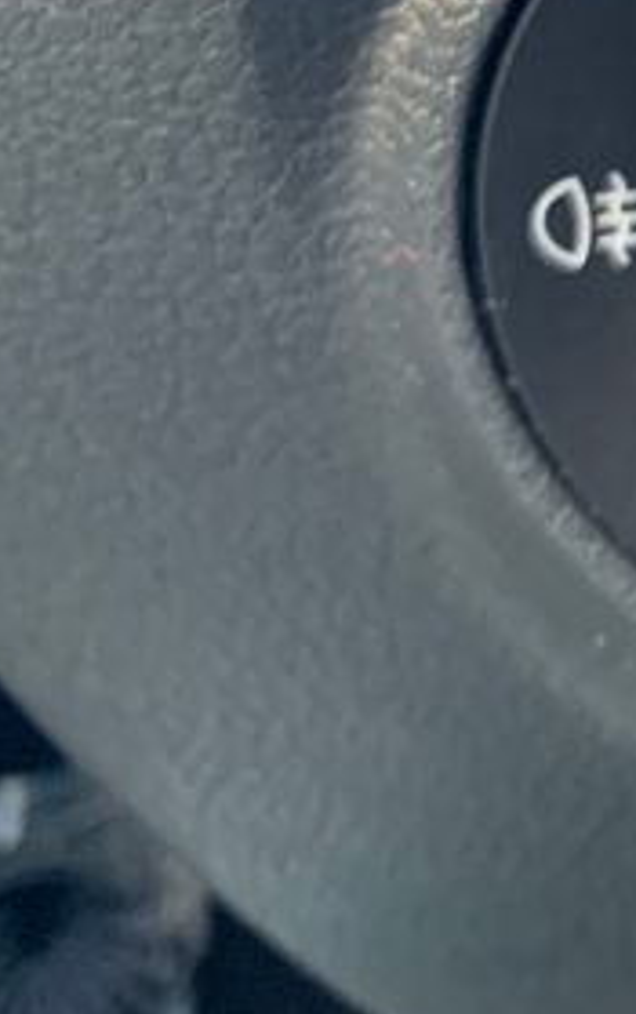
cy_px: -342
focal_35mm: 101
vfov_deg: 18.9
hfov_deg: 11.3
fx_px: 2794
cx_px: 1417
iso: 200
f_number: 1.8
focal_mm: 4.25
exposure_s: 1/60
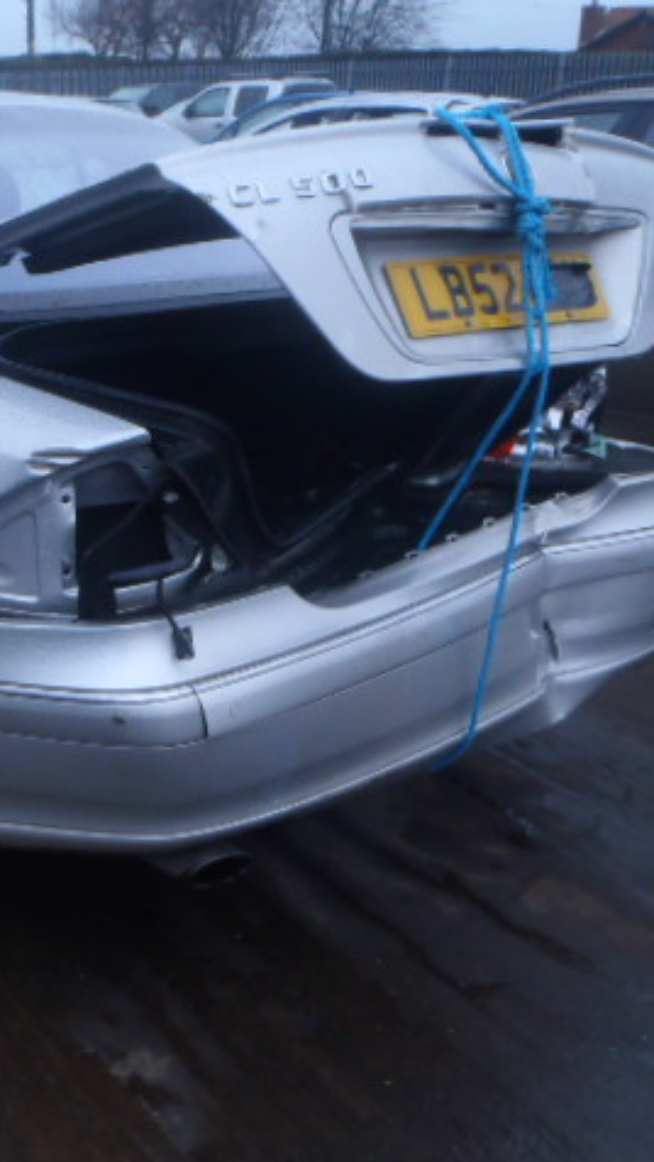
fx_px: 1263
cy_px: 583
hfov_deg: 27.9
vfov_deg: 49.4
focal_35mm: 41
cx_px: 61
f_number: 3.5
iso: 200
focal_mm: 5
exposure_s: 1/30
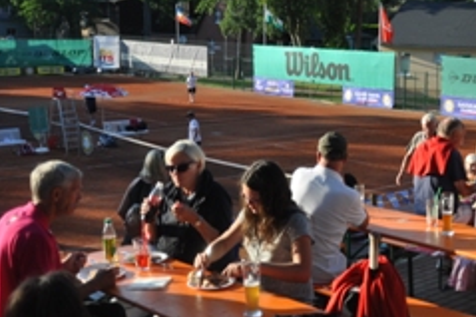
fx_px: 779
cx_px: 434
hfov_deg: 32.2
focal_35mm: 59
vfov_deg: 23.0
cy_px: 146
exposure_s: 1/1250
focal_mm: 21
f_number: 5
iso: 400
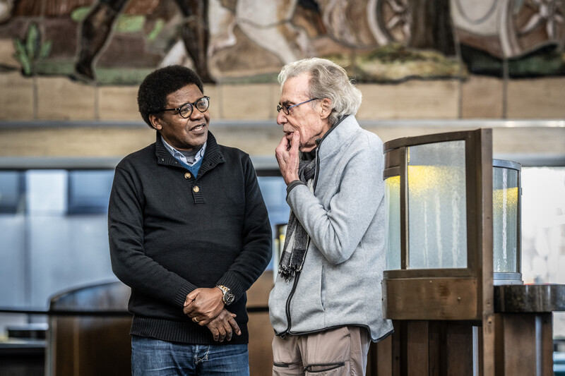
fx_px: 2118
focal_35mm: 135
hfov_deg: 15.2
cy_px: 188
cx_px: 282
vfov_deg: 10.2
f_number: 4
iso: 2000
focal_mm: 135
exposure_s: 1/160
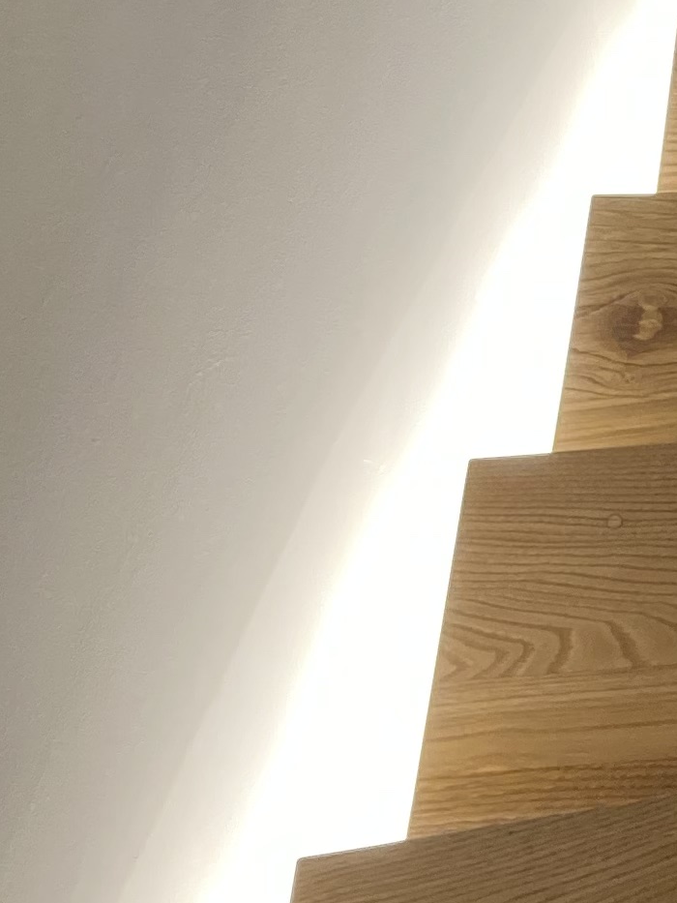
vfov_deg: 16.0
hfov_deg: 11.6
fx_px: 3155
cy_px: 58
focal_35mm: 121
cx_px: 1114
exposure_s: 1/50
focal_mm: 3.99
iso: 100
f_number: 1.8
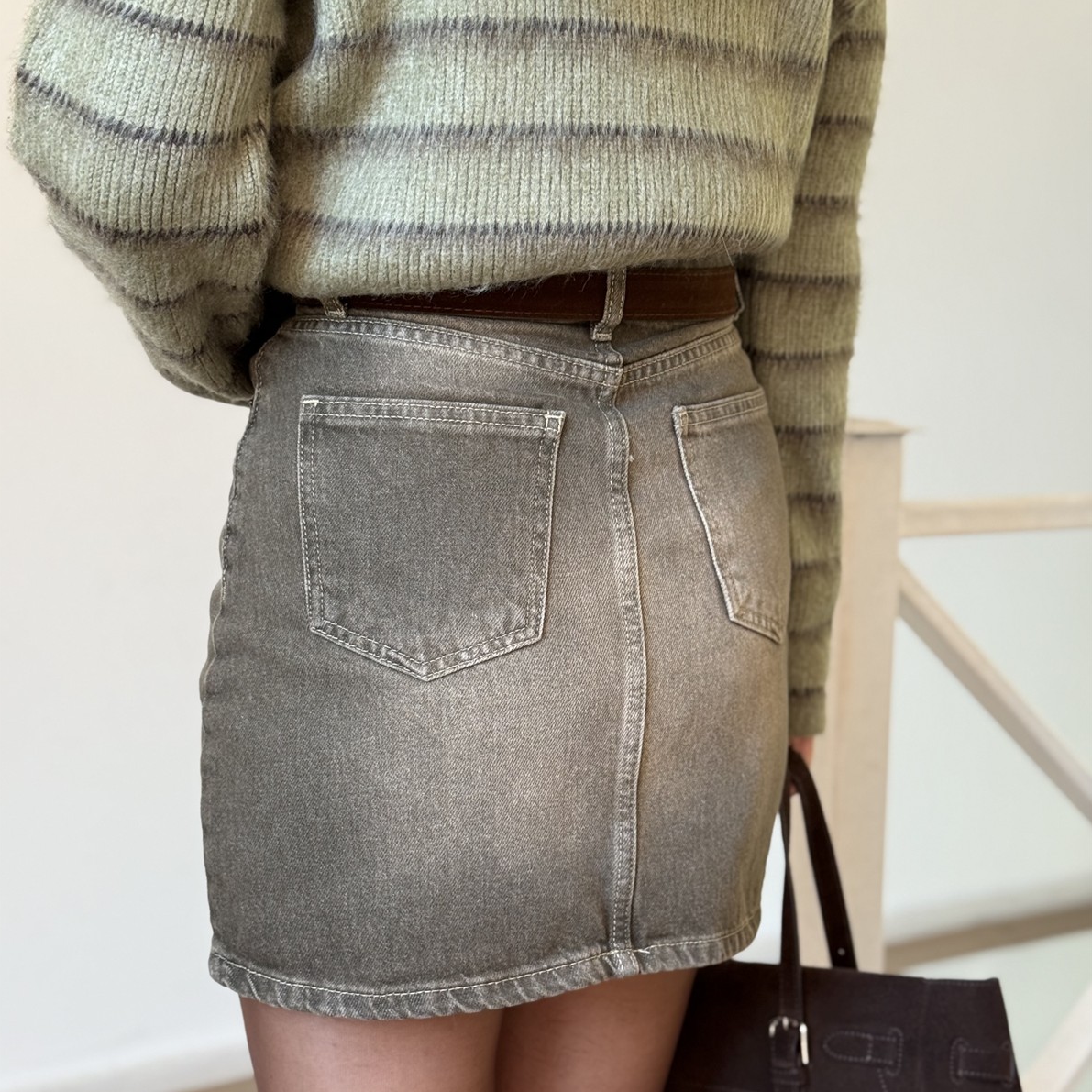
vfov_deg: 30.0
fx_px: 2034
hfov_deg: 30.0
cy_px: 615
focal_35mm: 57
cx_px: 545
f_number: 1.78
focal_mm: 6.76
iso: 100
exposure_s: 1/103
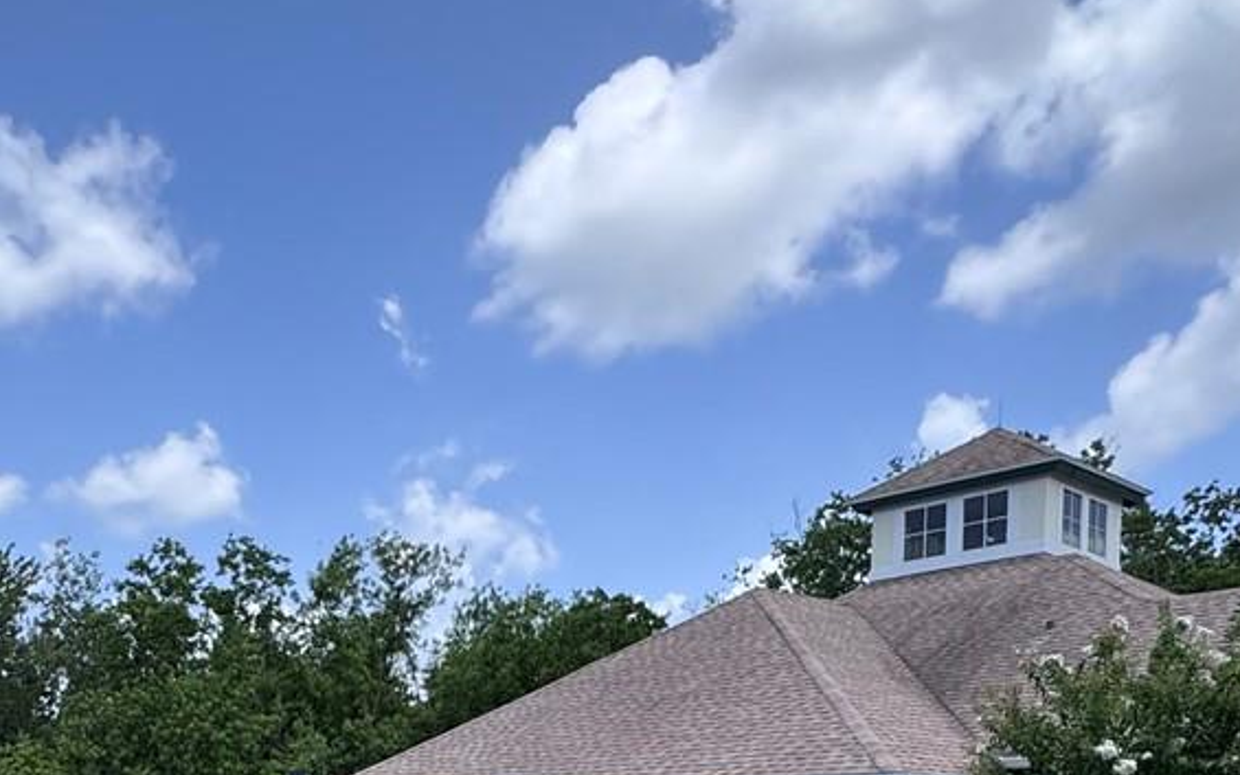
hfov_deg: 44.8
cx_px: 244
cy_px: 920
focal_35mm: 42
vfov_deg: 27.1
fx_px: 1419
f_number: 2.2
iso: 50
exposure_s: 1/1110
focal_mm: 2.22
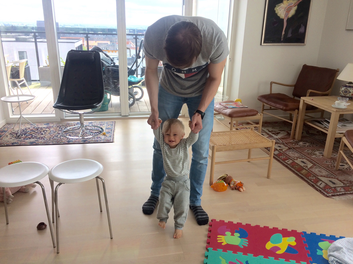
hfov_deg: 61.7
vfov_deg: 48.2
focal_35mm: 29
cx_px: 176
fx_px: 296
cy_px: 132
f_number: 2.2
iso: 32
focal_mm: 4.15
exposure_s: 1/258
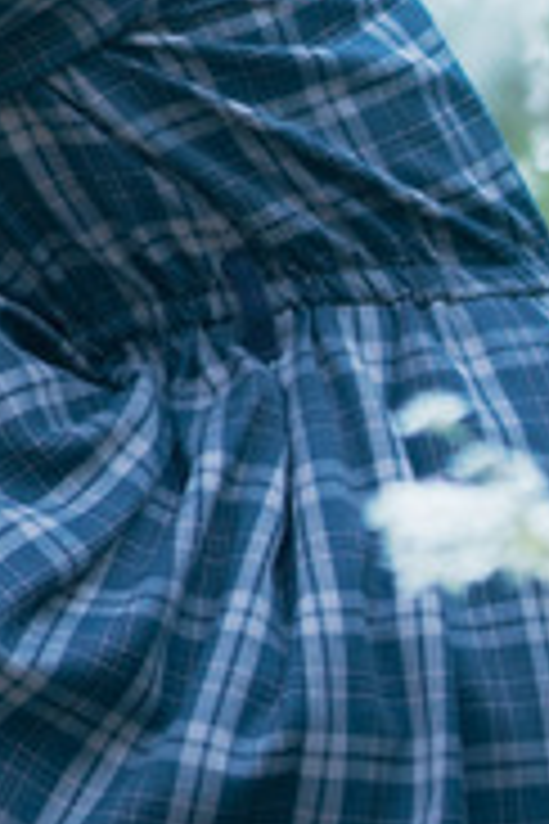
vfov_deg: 3.3
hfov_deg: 2.2
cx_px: 396
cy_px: -1040
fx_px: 14136
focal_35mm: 618
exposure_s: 1/2500
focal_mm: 105
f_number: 1.4
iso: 100
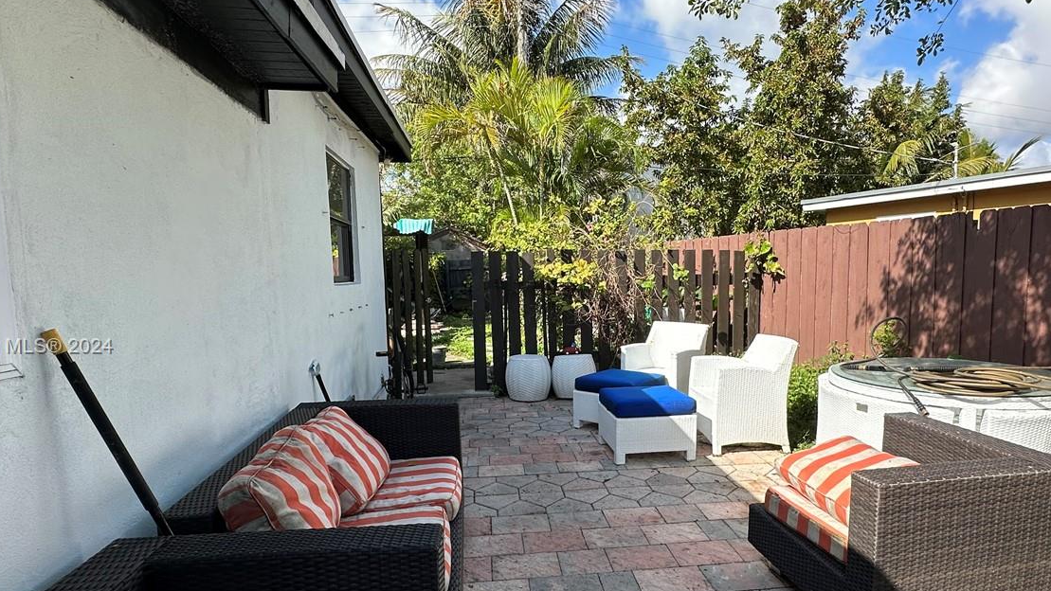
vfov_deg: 51.2
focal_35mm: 22
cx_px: 568
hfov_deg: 81.0
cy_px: 348
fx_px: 613
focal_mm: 2.22
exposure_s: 1/1006
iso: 40
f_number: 2.2
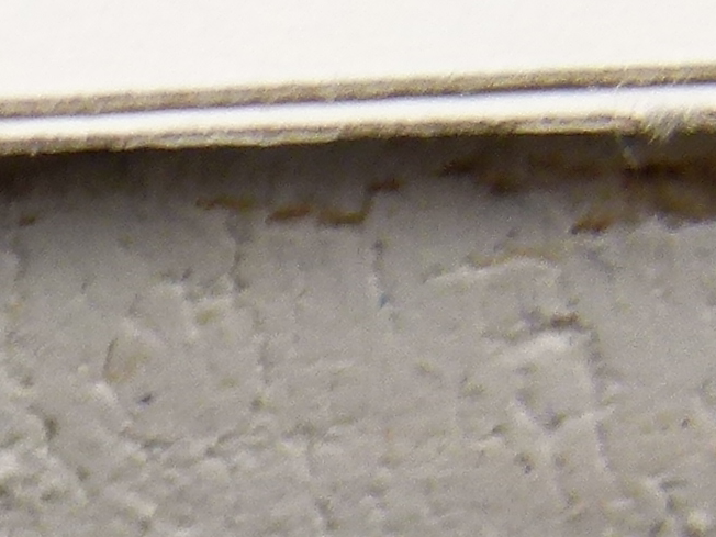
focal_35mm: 285
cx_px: -468
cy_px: 941
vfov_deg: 5.1
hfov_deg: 6.8
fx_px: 5895
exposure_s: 1/80
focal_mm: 7.7
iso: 100
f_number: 3.2
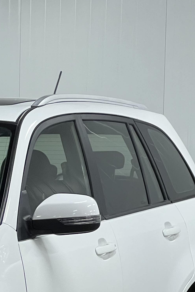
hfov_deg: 6.3
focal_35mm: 216
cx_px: -134
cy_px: 262
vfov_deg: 9.5
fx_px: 1754
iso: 200
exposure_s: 1/100
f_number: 2.8
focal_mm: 9
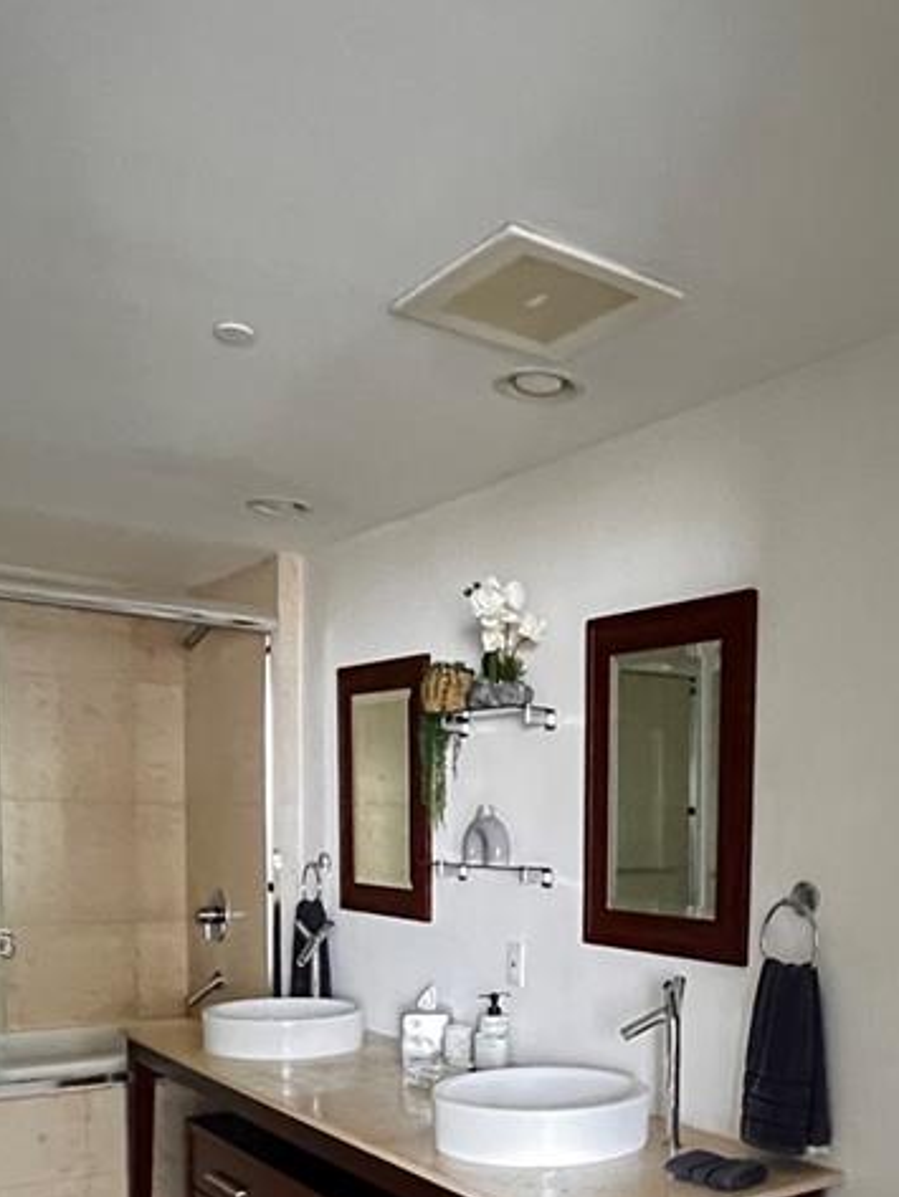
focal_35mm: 33
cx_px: 684
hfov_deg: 41.6
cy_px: 946
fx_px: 1142
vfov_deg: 52.0
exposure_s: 1/30
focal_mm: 1.57
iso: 1000
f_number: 1.8
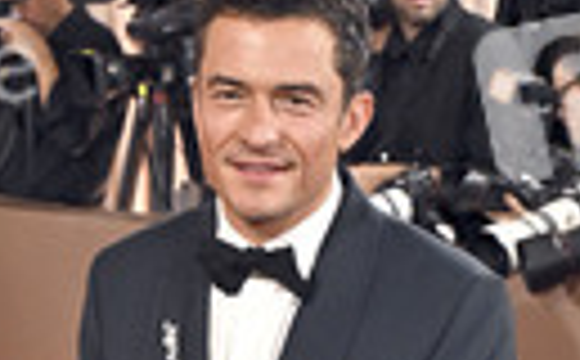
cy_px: 752
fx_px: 2098
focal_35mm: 133
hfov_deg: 15.7
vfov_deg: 9.1
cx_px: 297
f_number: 5.6
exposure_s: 1/320
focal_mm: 42
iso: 2500
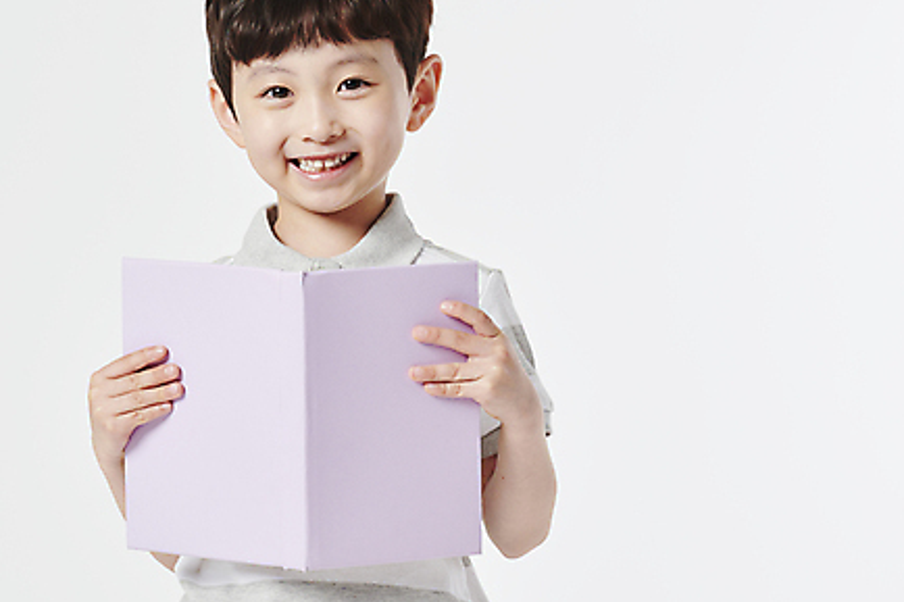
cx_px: 442
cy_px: 231
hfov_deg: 11.9
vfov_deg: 7.9
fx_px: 4342
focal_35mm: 173
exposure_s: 1/125
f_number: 11
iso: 100
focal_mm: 125
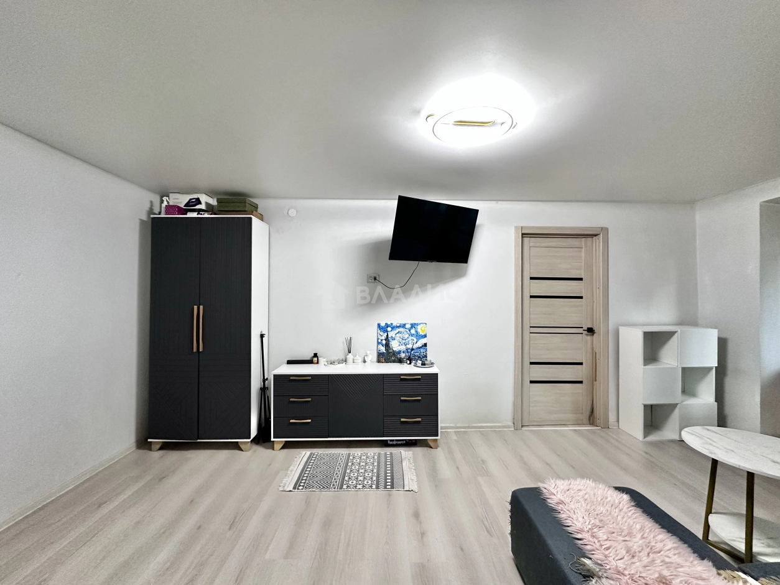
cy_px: 292
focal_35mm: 14
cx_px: 390
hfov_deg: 102.1
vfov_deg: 85.7
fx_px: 316
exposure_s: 1/50
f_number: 2.2
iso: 320
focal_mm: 2.22
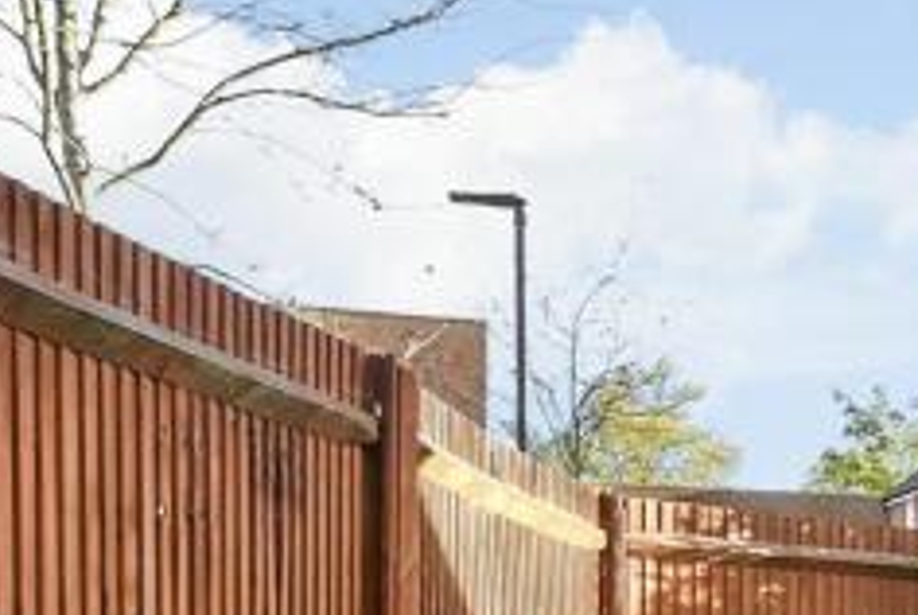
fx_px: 1660
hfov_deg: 21.7
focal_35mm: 65
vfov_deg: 20.0
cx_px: 1595
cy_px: 691
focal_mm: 10
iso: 160
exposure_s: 1/40
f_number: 8
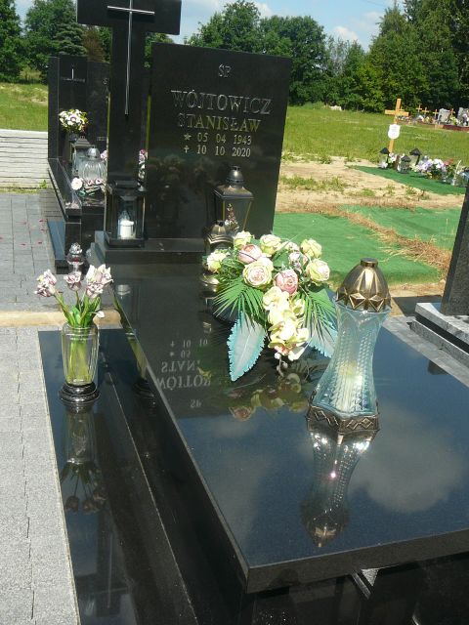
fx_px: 632
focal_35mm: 35
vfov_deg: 52.6
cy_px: 312
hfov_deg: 40.7
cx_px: 234
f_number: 5
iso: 80
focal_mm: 5.2
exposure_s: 1/400
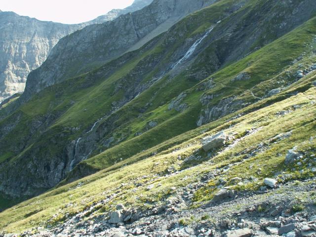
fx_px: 320
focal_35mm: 35
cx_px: 158
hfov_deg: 52.6
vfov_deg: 40.7
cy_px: 118
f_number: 5
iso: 50
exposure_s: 1/30
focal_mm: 5.86
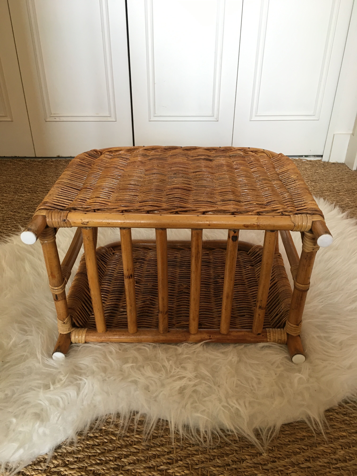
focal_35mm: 29
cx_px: 178
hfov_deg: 48.2
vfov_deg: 61.7
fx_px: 399
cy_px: 238
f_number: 2.2
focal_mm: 4.15
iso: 100
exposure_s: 1/33
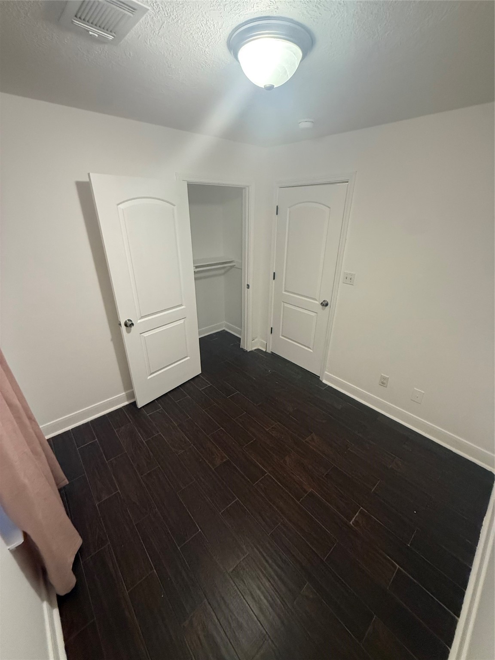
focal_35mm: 14
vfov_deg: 102.1
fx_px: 267
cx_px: 248
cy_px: 330
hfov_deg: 85.7
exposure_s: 1/60
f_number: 2.2
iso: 500
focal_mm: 2.22
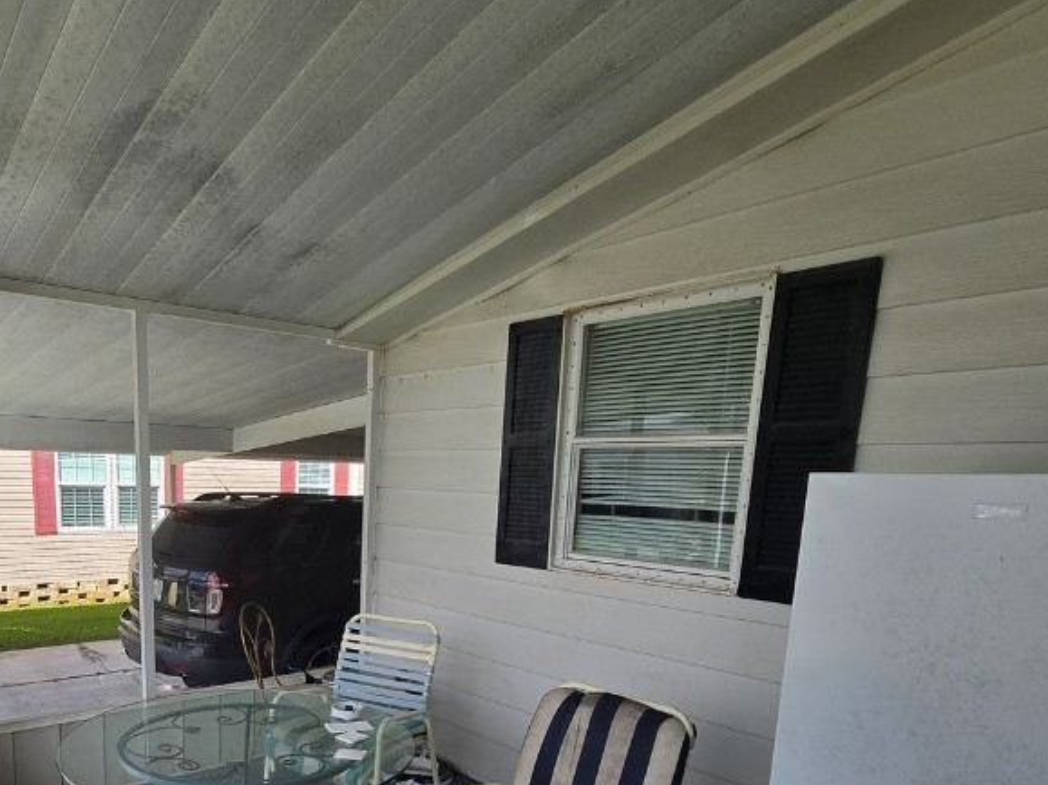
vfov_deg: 54.9
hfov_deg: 71.3
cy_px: 626
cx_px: 333
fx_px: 696
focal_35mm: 23
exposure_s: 1/836
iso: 50
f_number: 2.2
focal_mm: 2.2
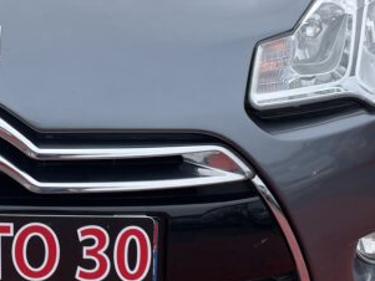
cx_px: 22
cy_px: 93
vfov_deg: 21.2
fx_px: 748
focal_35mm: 69
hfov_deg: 27.0
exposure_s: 1/2174
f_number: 1.6
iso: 32
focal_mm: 4.2
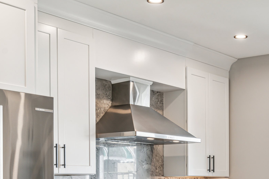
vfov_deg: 18.4
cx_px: 197
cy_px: 198
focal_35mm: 71
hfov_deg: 28.1
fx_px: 530
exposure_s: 1/15
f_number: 8
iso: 250
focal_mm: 31
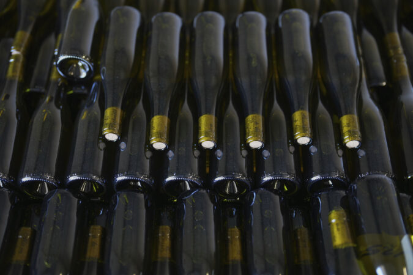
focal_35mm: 50
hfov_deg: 39.6
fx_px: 574
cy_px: 138
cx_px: 206
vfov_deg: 27.0
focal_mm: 50
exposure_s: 1/100
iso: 500
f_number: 1.6
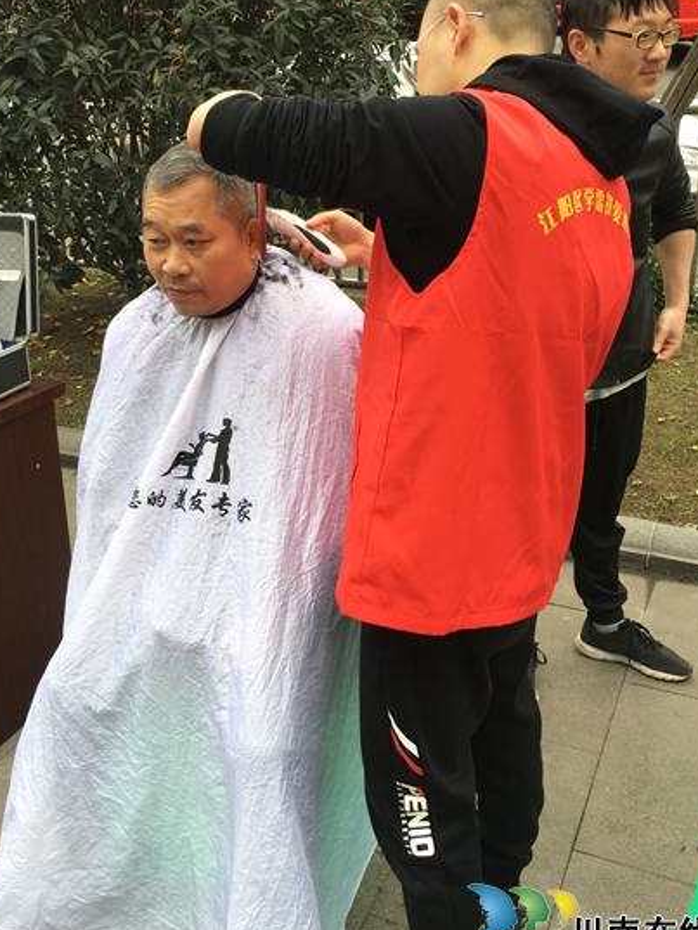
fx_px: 967
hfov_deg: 39.6
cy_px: 420
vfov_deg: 51.3
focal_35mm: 36
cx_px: 324
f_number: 2.2
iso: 25
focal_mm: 4.15
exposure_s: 1/129
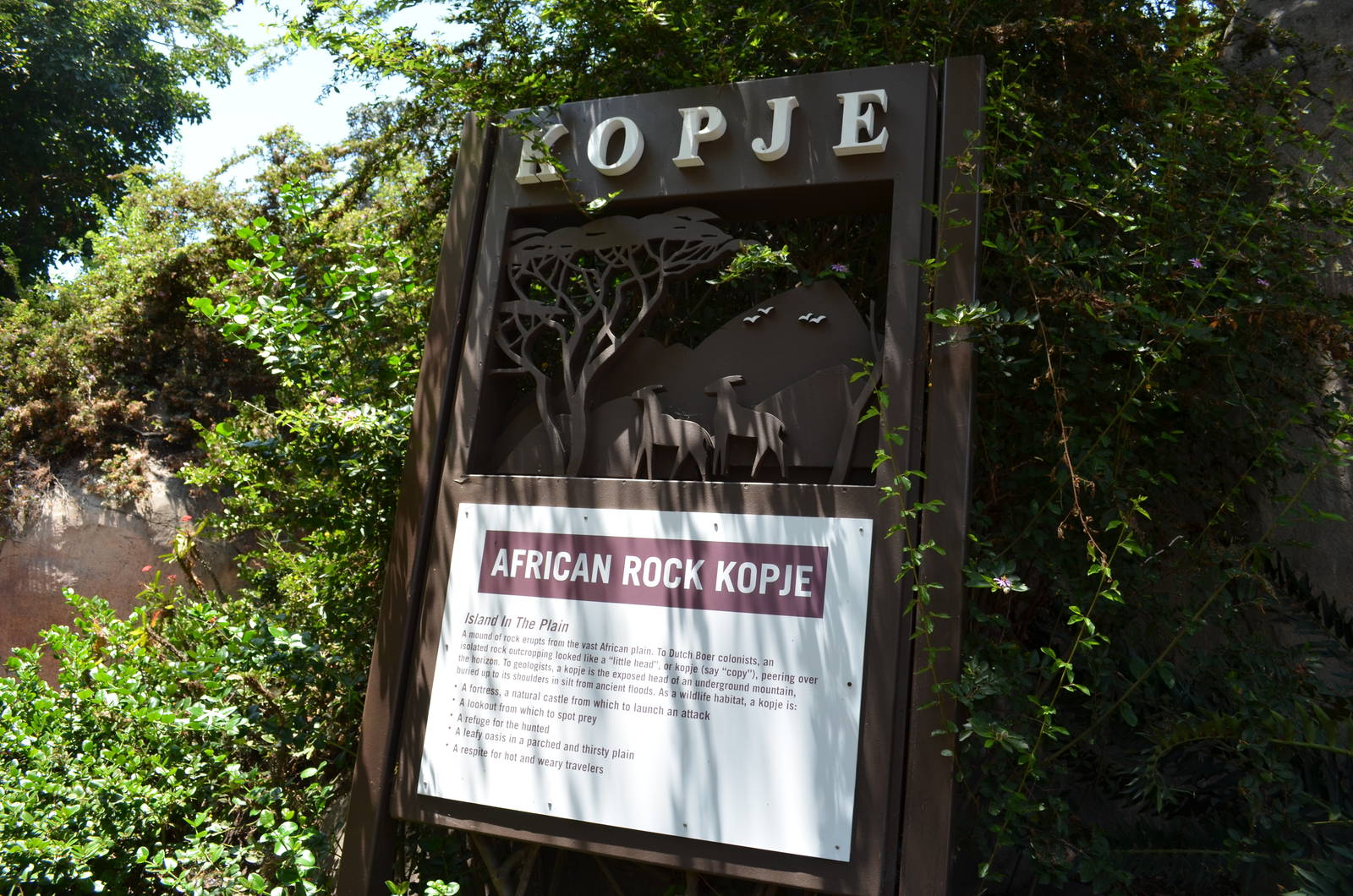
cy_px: 448
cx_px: 676
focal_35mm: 27
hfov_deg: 67.5
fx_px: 1013
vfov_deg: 47.7
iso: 200
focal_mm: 18
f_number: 6.3
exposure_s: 1/160
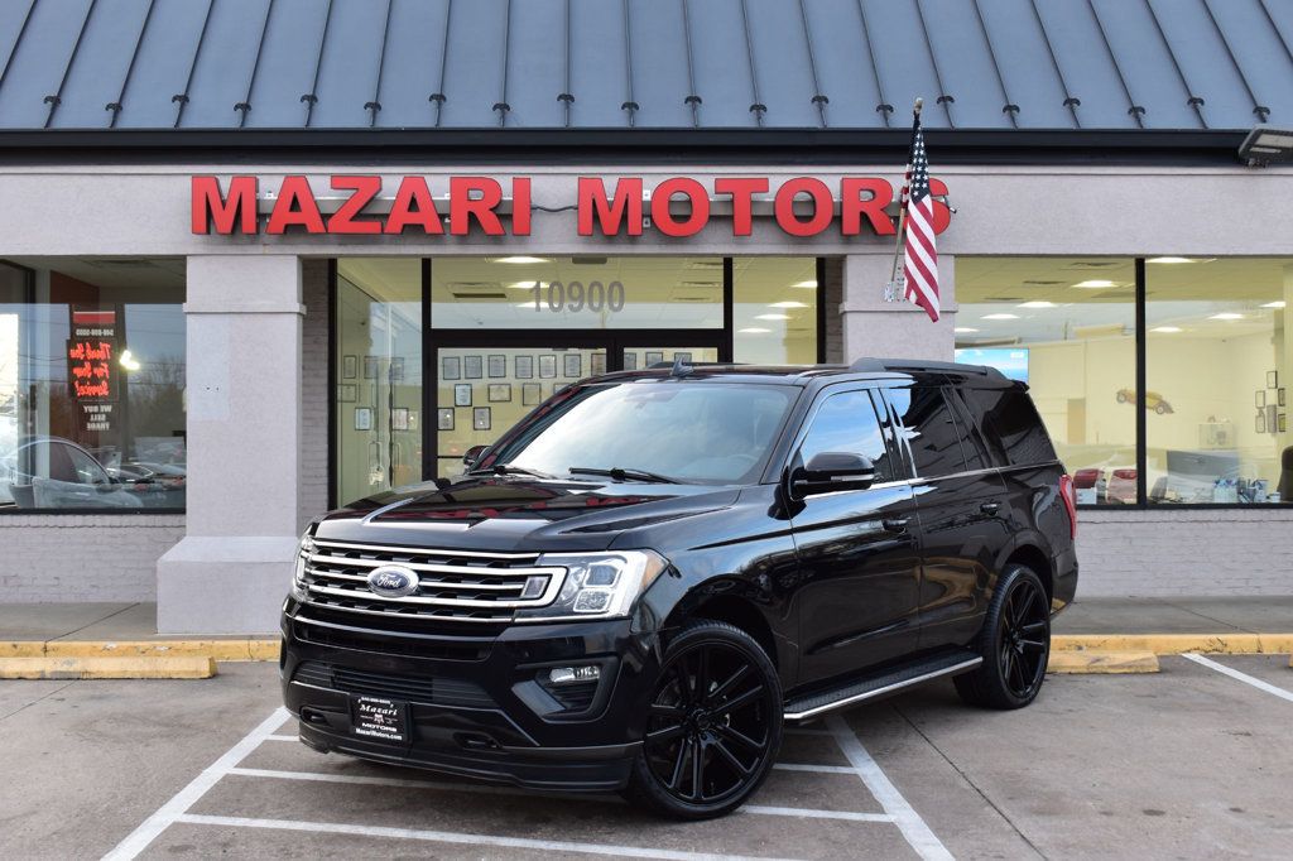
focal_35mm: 46
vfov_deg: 28.9
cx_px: 646
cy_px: 430
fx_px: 1669
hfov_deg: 42.3
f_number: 7.1
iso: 400
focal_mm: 31
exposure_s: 1/30
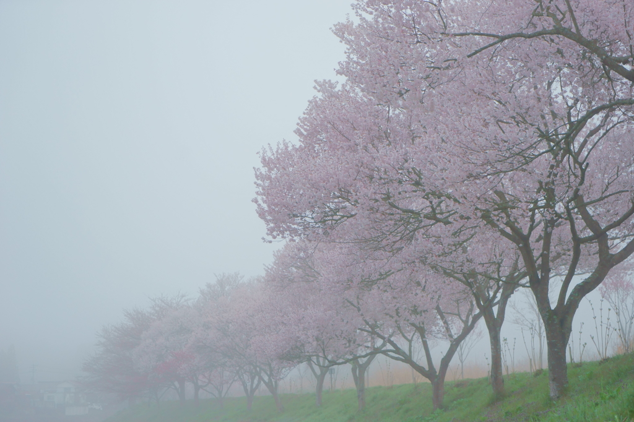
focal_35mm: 70
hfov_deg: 28.9
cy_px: 211
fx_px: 1232
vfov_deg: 19.4
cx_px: 317
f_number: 4.5
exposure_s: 1/50
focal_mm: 70
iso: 400
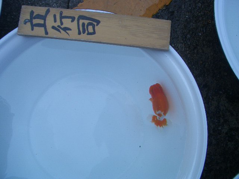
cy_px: 90
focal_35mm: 35
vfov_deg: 40.7
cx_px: 120
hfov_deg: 52.6
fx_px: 242
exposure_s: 1/400
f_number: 4.3
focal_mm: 5.8
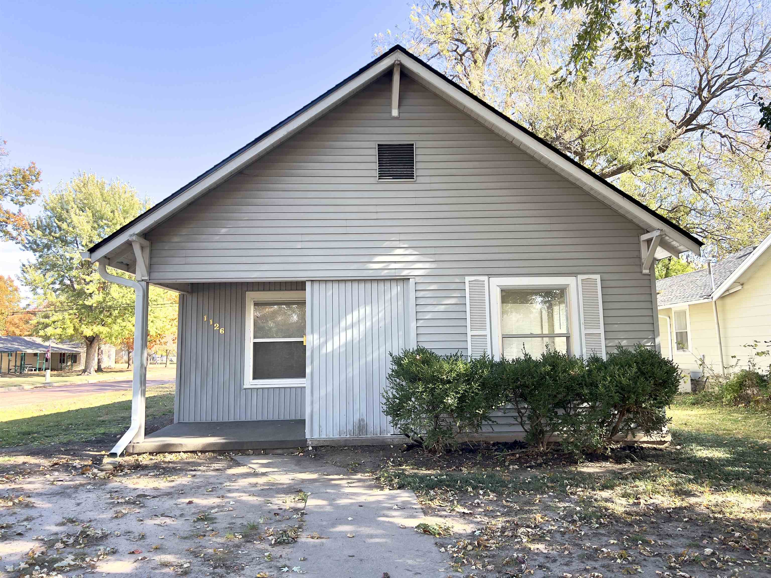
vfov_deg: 53.1
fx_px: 579
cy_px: 289
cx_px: 386
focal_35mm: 26
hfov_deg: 67.3
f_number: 1.5
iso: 50
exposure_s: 1/539
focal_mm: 5.7
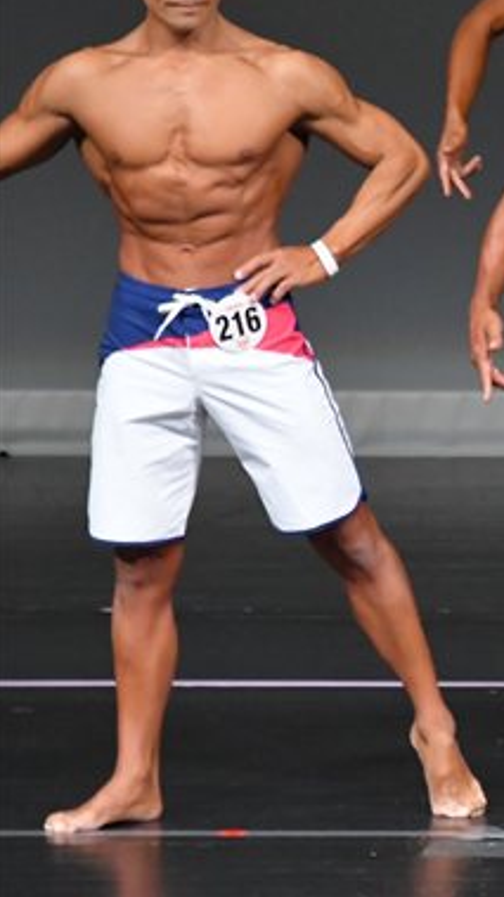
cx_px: 915
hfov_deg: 1.8
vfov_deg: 3.2
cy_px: 336
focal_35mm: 675
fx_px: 16048
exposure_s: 1/400
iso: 4000
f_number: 5.6
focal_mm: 210
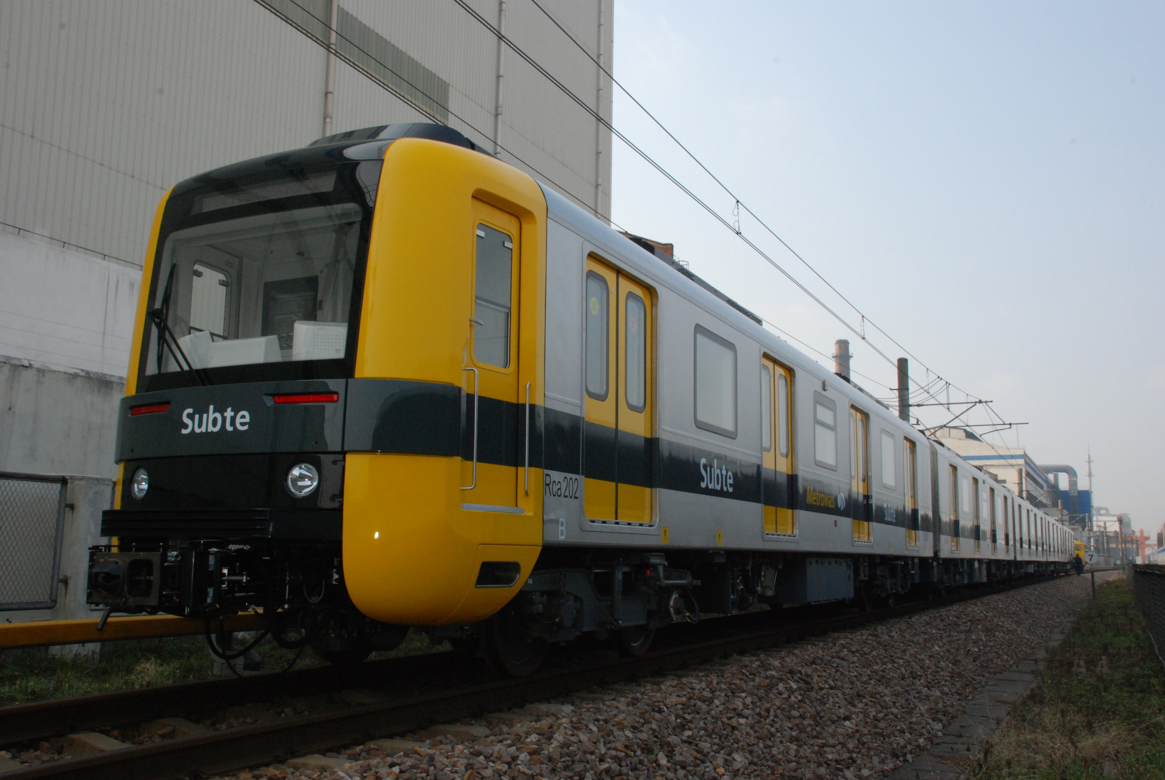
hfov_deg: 57.2
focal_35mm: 33
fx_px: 1069
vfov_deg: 40.1
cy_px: 390
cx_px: 582
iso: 800
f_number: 14
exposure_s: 1/200
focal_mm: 22
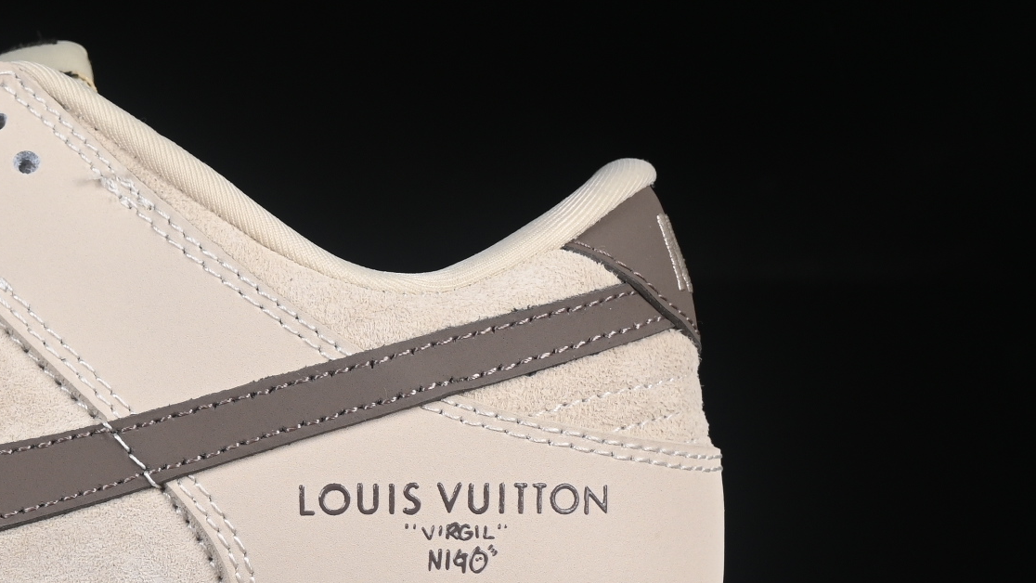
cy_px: 284
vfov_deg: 6.2
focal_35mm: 196
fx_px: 5385
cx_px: -205
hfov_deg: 10.8
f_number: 8
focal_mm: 50
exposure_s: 1/80
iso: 160
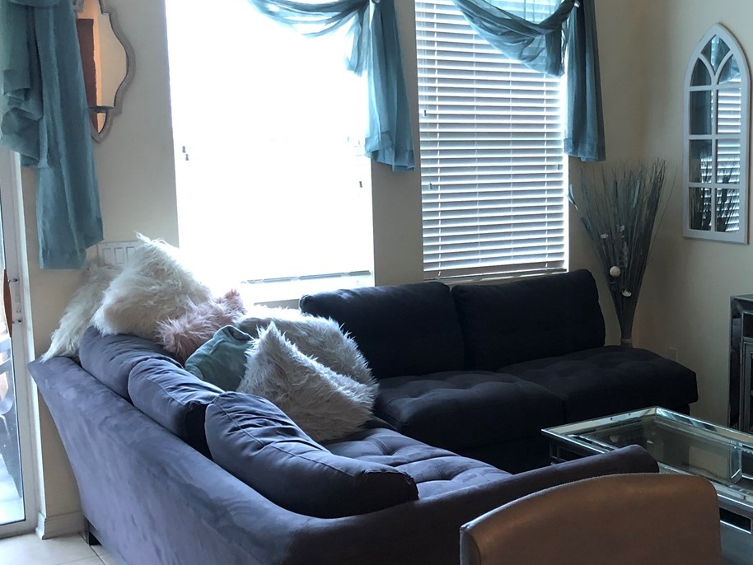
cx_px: 619
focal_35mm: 49
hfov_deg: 37.3
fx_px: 1066
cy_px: 298
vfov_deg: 29.7
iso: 64
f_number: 1.8
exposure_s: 1/15
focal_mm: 3.99
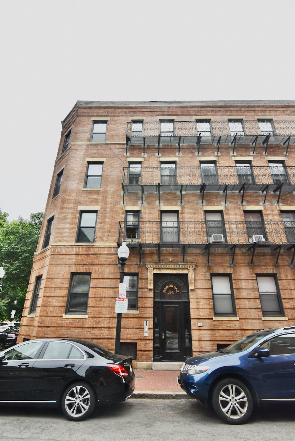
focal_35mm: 18
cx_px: 148
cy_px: 220
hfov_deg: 67.4
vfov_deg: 90.0
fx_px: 221
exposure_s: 1/320
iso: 800
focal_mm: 12
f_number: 8
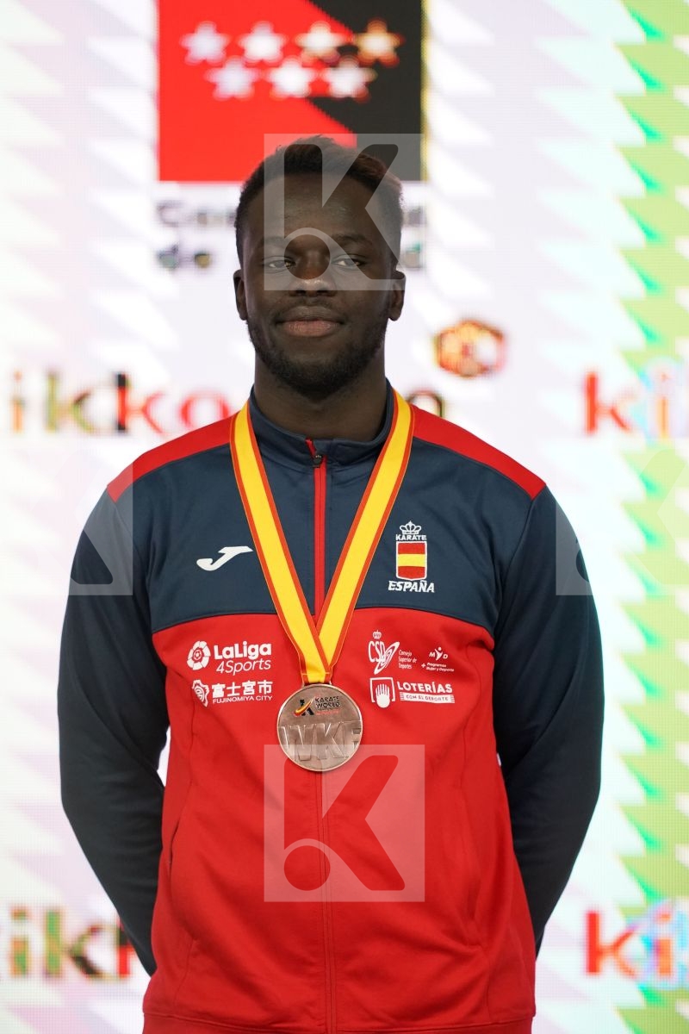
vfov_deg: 5.2
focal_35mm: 400
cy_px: 517
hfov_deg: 3.4
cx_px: 344
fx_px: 11482
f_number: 2.8
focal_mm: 400
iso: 6400
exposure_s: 1/500
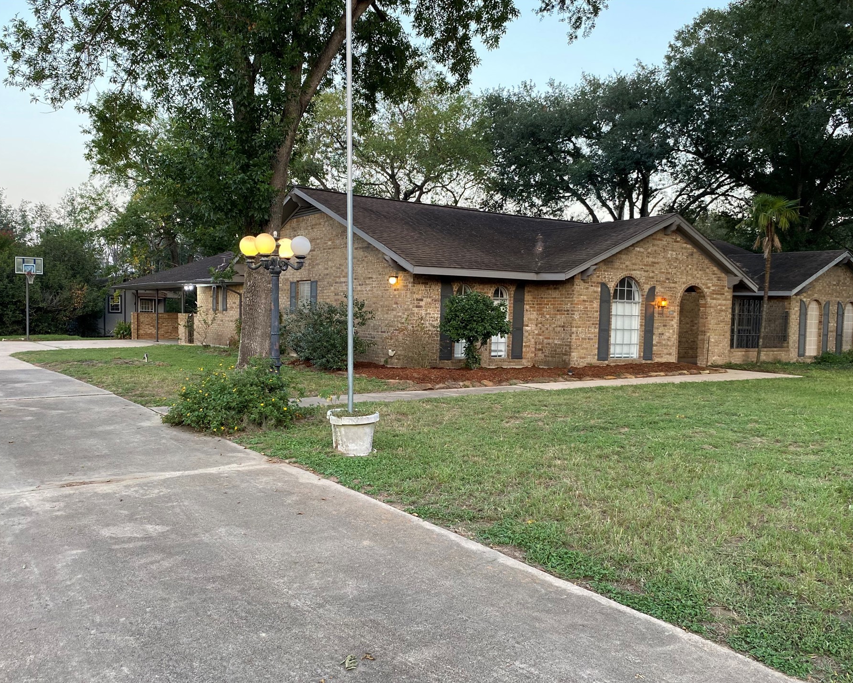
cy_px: 364
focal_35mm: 29
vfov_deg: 49.9
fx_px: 732
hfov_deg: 60.4
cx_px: 397
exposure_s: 1/121
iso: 125
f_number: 1.8
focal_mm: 4.25
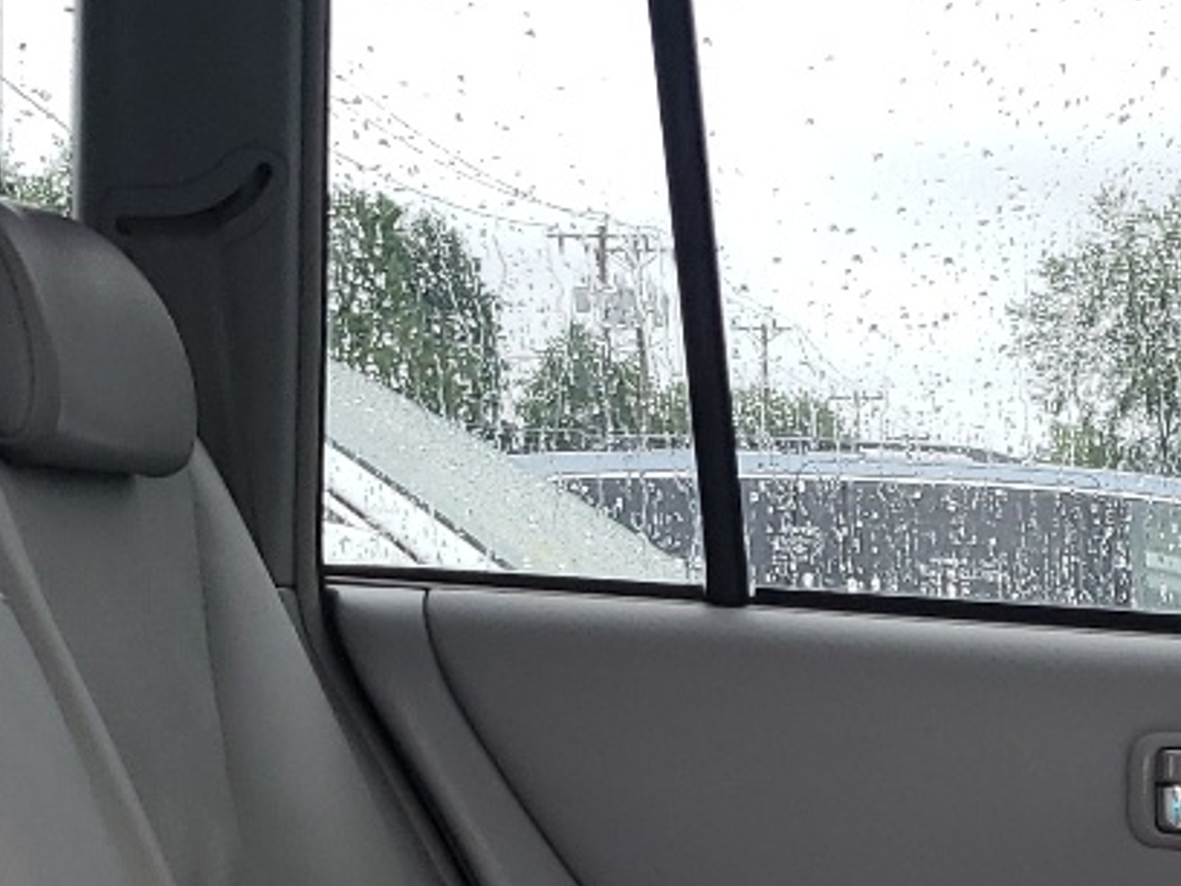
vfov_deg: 13.1
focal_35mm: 102
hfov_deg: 18.6
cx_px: 1253
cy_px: 1610
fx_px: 3480
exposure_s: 1/120
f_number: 1.5
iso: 64
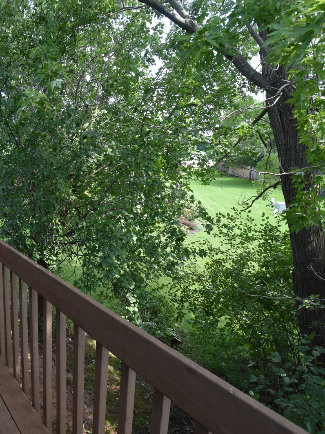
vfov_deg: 76.4
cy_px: 216
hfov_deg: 52.7
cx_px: 25
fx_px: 276
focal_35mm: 22
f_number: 8
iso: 800
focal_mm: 10
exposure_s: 1/250
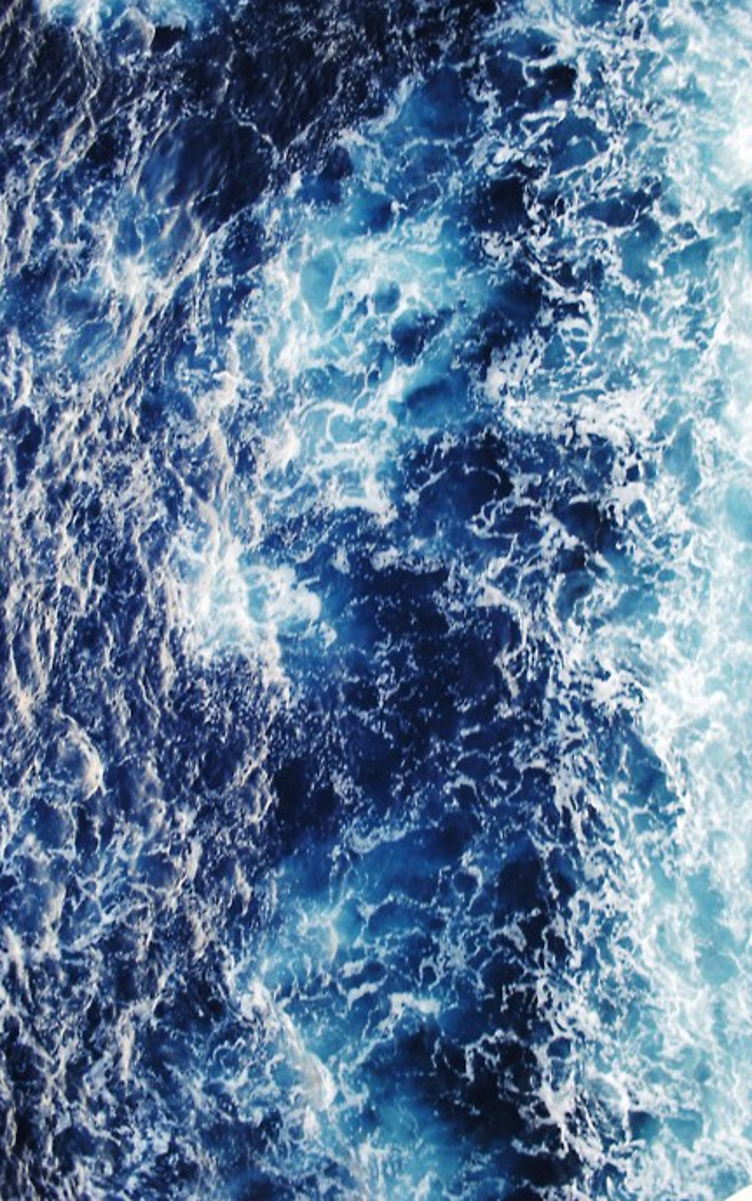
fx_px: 918
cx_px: 404
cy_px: 596
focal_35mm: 28
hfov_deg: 44.5
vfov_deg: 66.5
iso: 800
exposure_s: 1/100
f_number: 3.5
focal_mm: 18
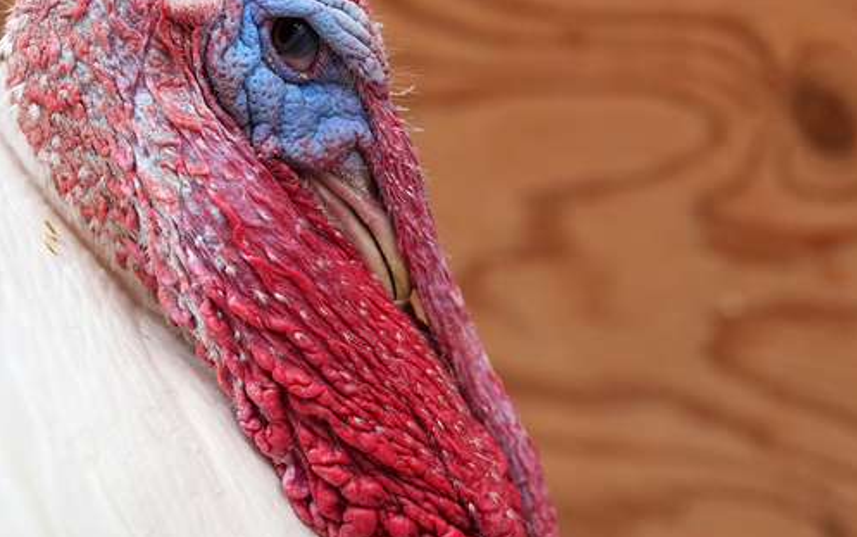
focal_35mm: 105
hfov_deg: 19.8
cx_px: 328
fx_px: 2453
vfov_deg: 12.4
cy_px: 391
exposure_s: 1/125
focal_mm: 50
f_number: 3.5
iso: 400
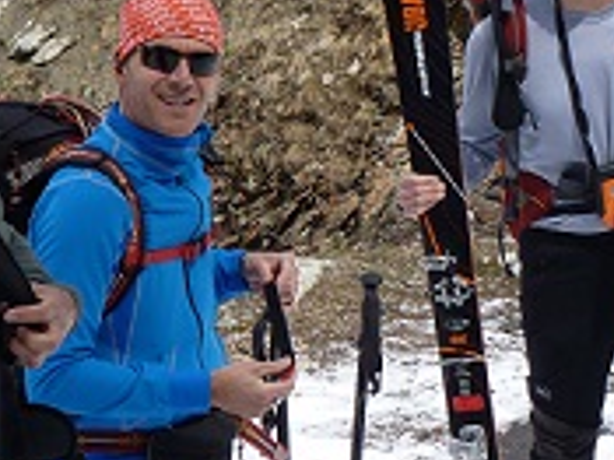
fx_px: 3598
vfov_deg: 7.3
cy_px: 100
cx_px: 295
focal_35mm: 203
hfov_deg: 9.8
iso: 100
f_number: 4.7
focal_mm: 12.7
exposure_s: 1/320
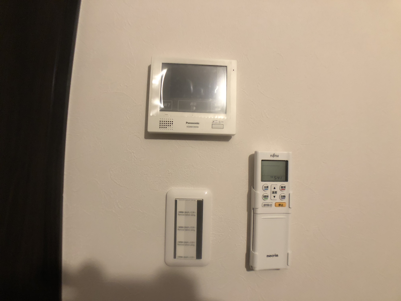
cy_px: 150
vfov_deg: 49.7
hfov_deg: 63.4
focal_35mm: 28
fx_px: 324
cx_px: 200
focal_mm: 3.99
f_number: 1.8
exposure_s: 1/8
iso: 80
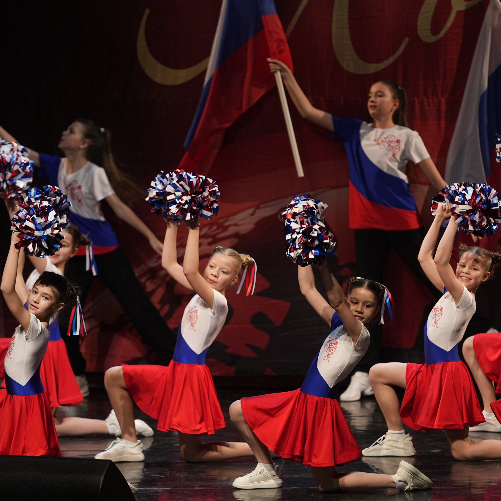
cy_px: 249
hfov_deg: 6.8
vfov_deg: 6.8
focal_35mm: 258
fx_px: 4225
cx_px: 306
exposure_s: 1/400
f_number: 2.8
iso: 1600
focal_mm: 200
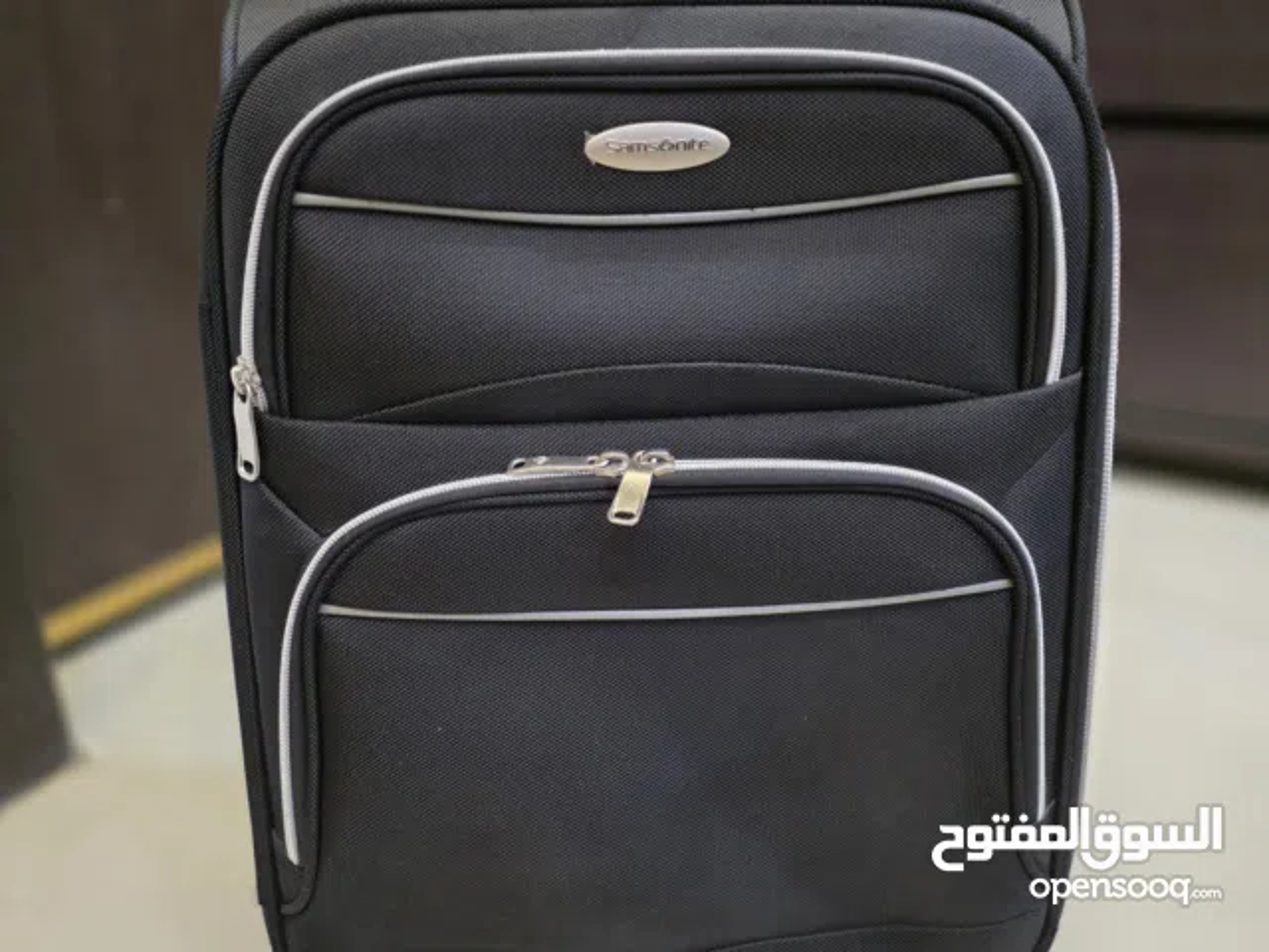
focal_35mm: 23
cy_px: 476
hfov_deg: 73.9
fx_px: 843
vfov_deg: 58.9
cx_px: 634
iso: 1600
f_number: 1.7
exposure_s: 1/101
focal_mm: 6.25
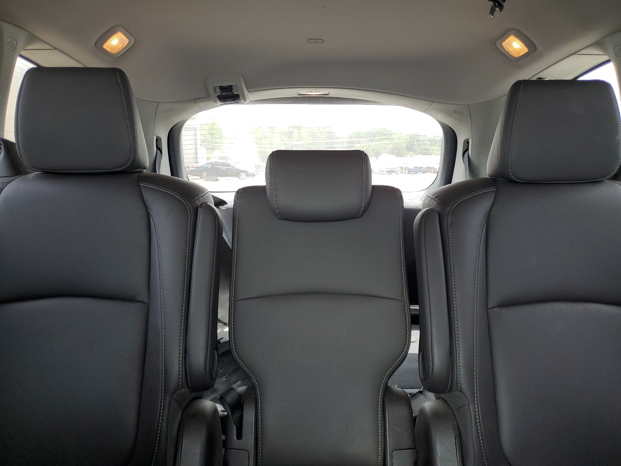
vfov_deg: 53.1
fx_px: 466
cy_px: 233
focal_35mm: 26
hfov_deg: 67.3
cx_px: 310
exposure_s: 1/120
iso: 50
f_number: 1.5
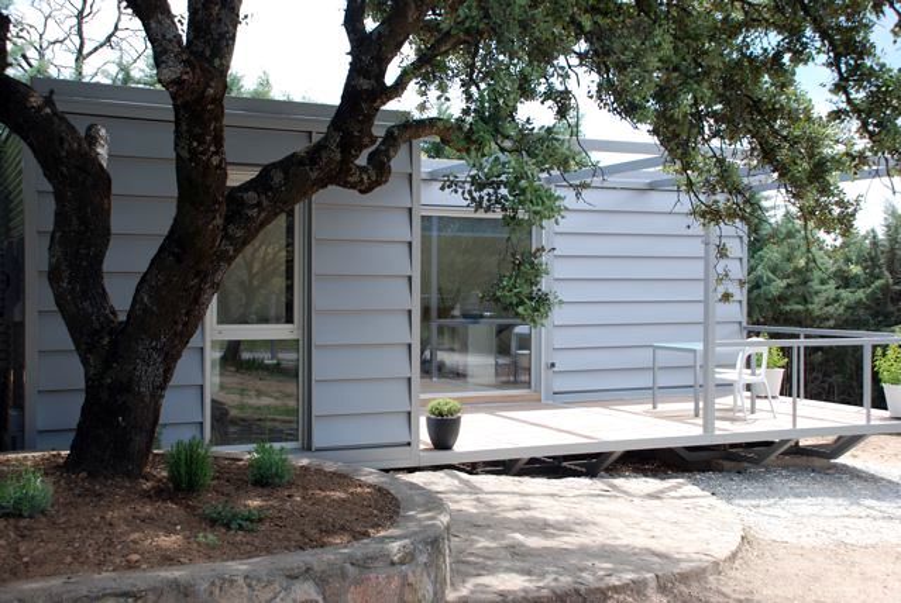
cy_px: 302
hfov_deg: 46.3
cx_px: 450
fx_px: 1053
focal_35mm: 42
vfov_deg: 32.0
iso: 100
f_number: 6.3
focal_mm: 28
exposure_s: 1/160
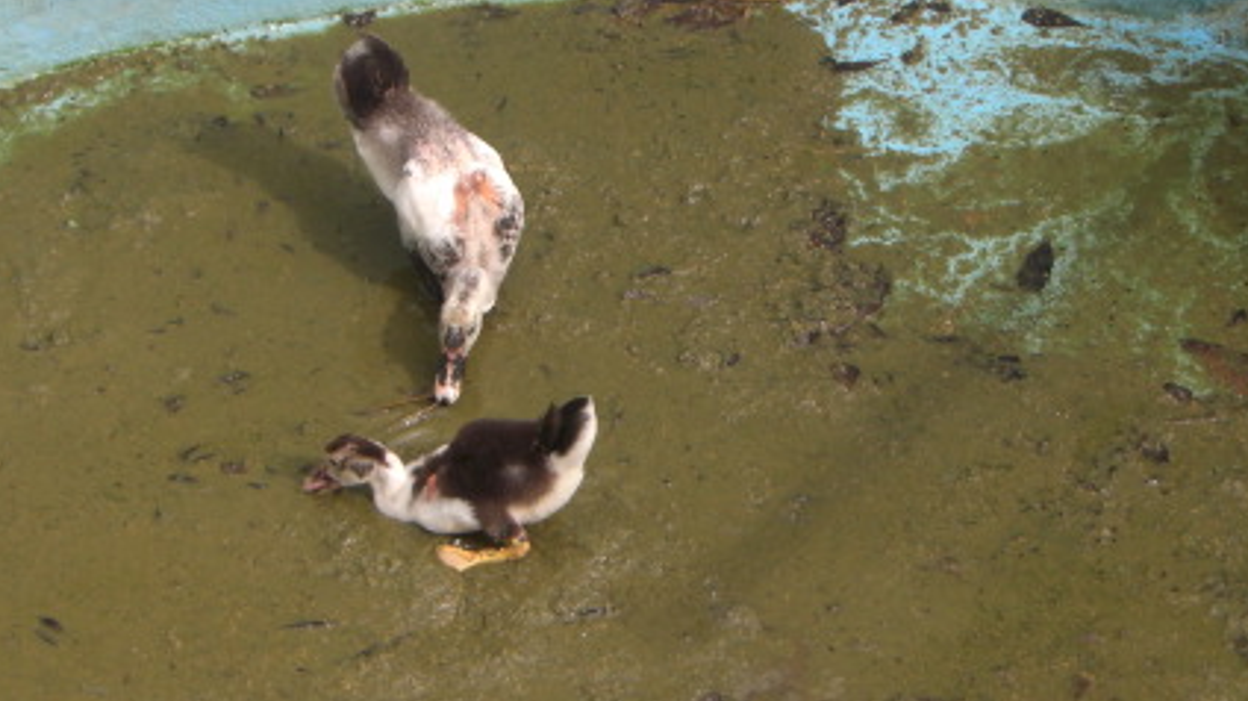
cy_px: 512
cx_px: 624
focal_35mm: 125
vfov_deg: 9.7
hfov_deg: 17.2
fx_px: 4134
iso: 64
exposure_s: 1/200
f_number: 4
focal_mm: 12.6
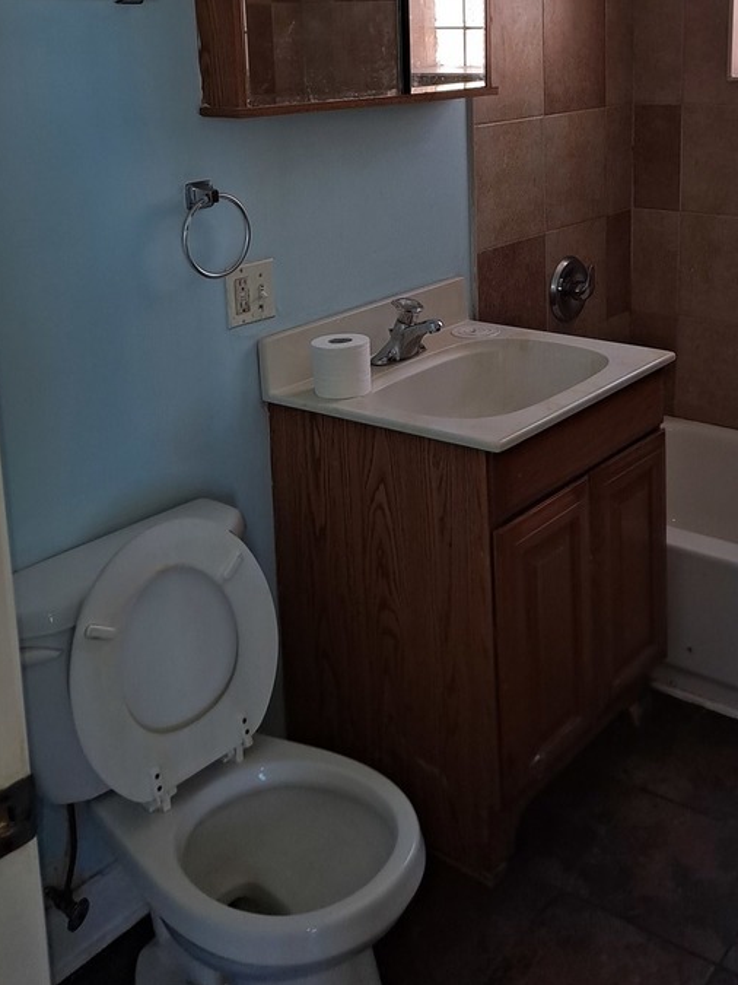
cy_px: 250
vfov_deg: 45.2
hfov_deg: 35.6
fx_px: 1137
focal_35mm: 40
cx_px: 489
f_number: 2
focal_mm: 4.6
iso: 40
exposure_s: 1/50
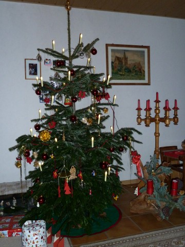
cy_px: 124
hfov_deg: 44.2
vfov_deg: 56.8
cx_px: 92
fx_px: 228
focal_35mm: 32
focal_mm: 5.3
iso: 400
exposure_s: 1/30
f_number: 3.5
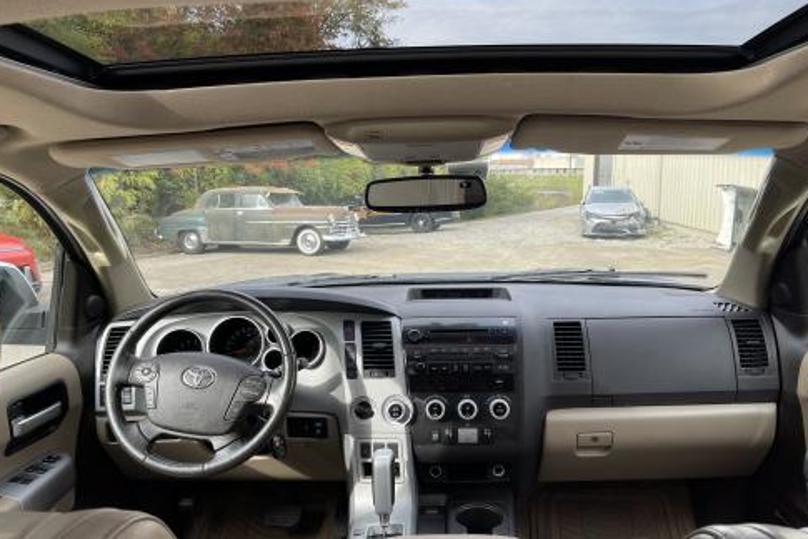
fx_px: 606
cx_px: 411
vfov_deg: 48.0
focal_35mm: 27
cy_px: 270
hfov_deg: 67.3
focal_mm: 5.1
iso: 32
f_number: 1.6
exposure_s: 1/332
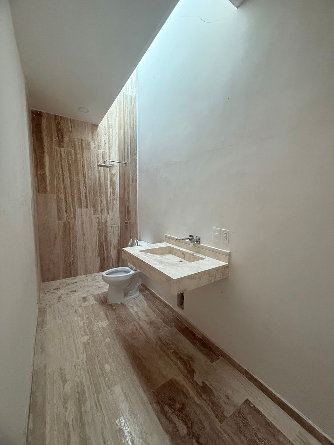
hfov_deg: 85.7
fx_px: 180
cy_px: 222
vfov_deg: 102.1
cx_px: 167
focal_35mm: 14
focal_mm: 2.22
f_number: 2.2
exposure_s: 1/60
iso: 400
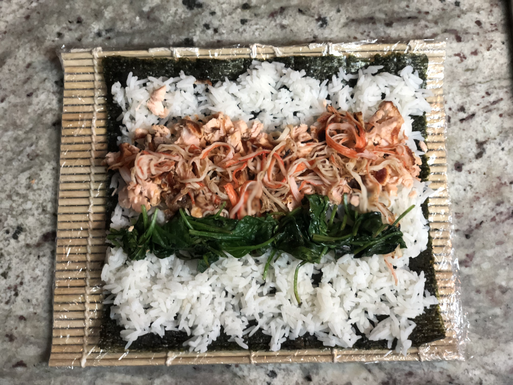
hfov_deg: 36.8
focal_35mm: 52
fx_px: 771
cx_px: 256
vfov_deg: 28.0
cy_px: 192
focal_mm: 6
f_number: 2.4
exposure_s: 1/24
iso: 160
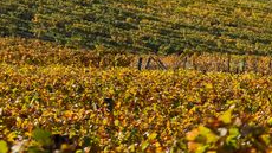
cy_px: -79
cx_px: 577
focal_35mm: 362
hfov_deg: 5.8
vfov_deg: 3.3
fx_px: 2609
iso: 100
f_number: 8
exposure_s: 1/250
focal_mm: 62
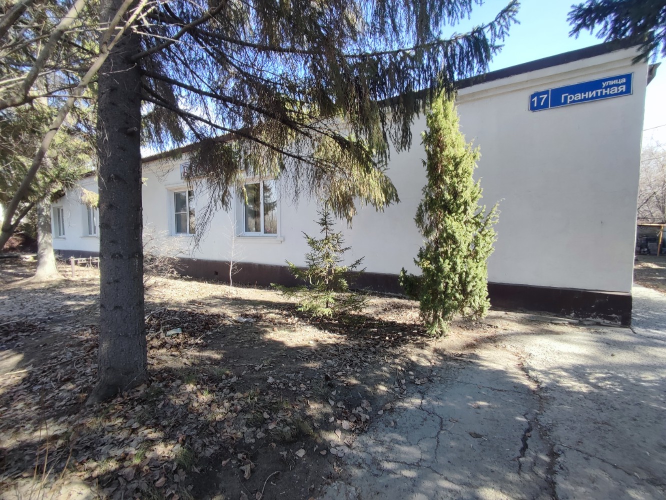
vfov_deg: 78.2
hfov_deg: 94.5
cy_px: 250
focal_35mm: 16
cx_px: 333
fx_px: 308
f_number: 2.2
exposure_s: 1/294
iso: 50
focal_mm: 1.65
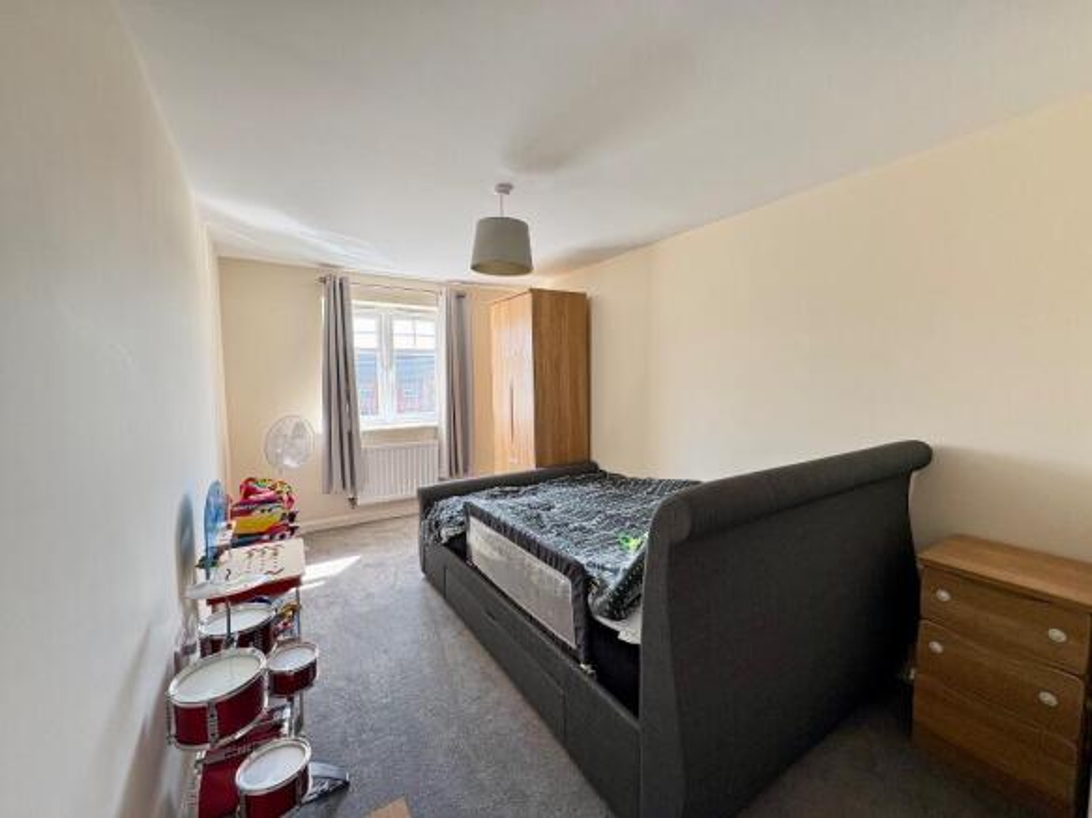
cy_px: 409
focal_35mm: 14
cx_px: 546
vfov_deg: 85.7
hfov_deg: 102.1
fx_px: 442
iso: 250
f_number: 2.2
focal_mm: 2.22
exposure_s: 1/84
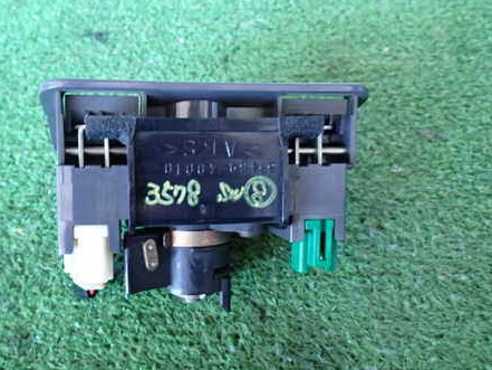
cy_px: 193
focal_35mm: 34
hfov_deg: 53.4
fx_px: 483
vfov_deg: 41.8
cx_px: 185
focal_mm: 4.5
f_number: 2
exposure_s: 1/30
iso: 400
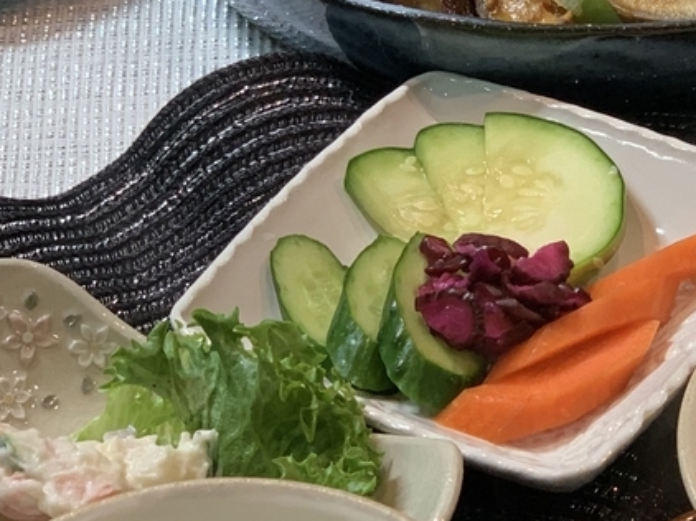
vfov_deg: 10.0
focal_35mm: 148
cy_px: 117
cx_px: 576
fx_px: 2974
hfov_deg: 13.3
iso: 125
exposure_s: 1/50
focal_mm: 6
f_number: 2.4
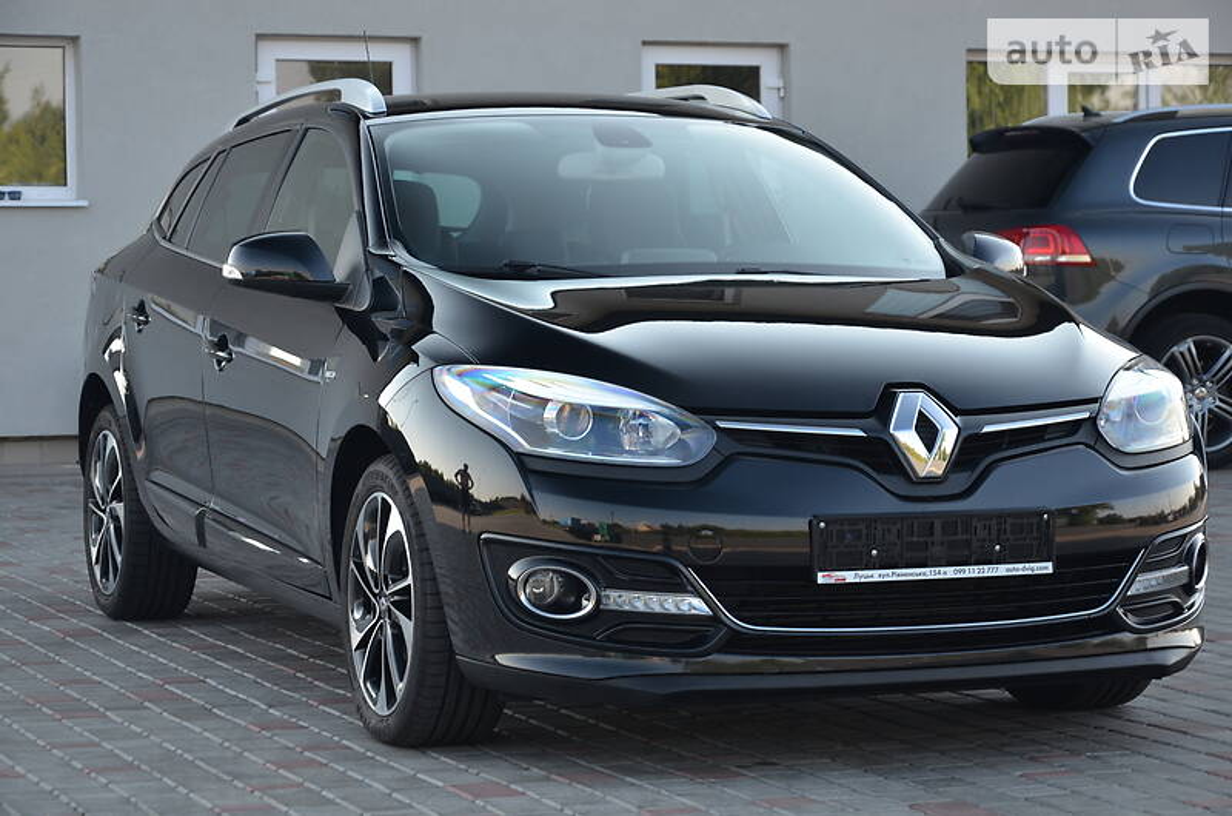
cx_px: 616
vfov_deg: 14.6
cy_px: 408
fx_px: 3176
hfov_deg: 22.0
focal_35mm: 93
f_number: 5.6
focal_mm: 62
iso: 400
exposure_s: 1/125
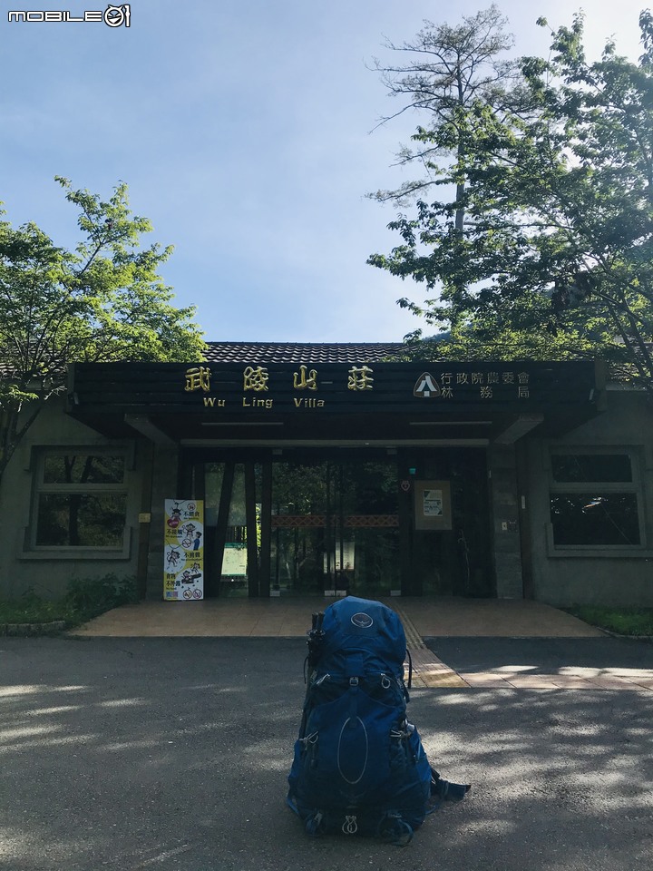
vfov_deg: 63.4
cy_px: 436
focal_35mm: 28
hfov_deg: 49.7
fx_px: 704
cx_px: 326
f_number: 1.8
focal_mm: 3.99
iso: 20
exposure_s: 1/1681
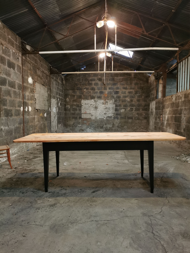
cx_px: 95
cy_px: 126
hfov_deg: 51.4
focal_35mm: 27
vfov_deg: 65.3
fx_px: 198
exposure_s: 1/25
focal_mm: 5.58
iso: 500
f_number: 1.8
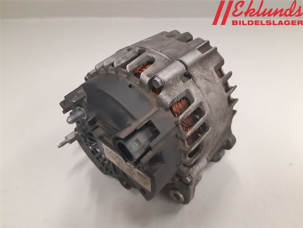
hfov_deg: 67.3
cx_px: 152
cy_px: 114
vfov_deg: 53.1
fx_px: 228
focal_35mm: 26
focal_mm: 3.93
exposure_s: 1/50
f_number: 1.7
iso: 250
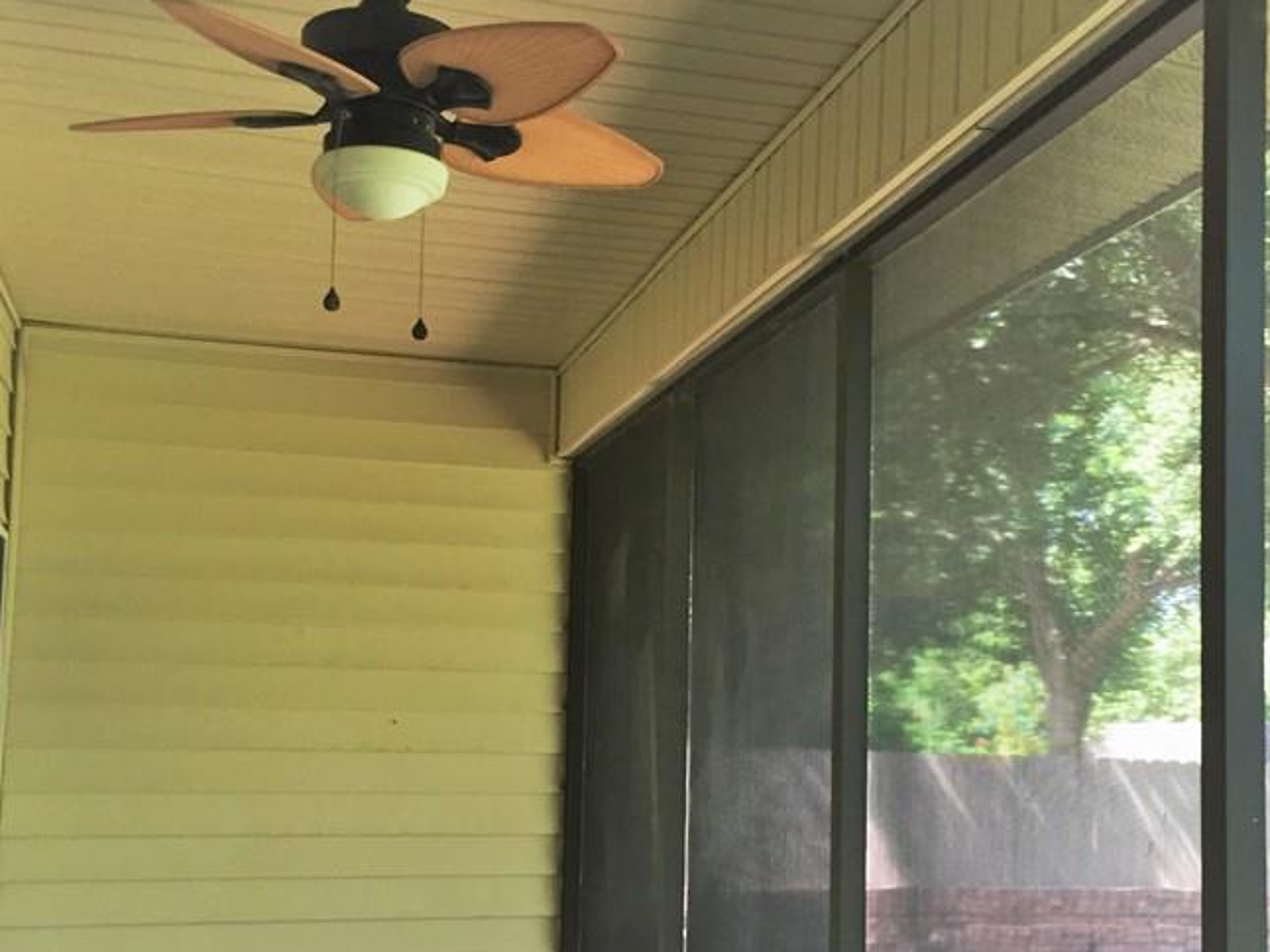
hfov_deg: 41.2
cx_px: 723
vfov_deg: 31.4
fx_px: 1687
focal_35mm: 46
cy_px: 596
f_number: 2.2
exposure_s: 1/33
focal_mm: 4.15
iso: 64
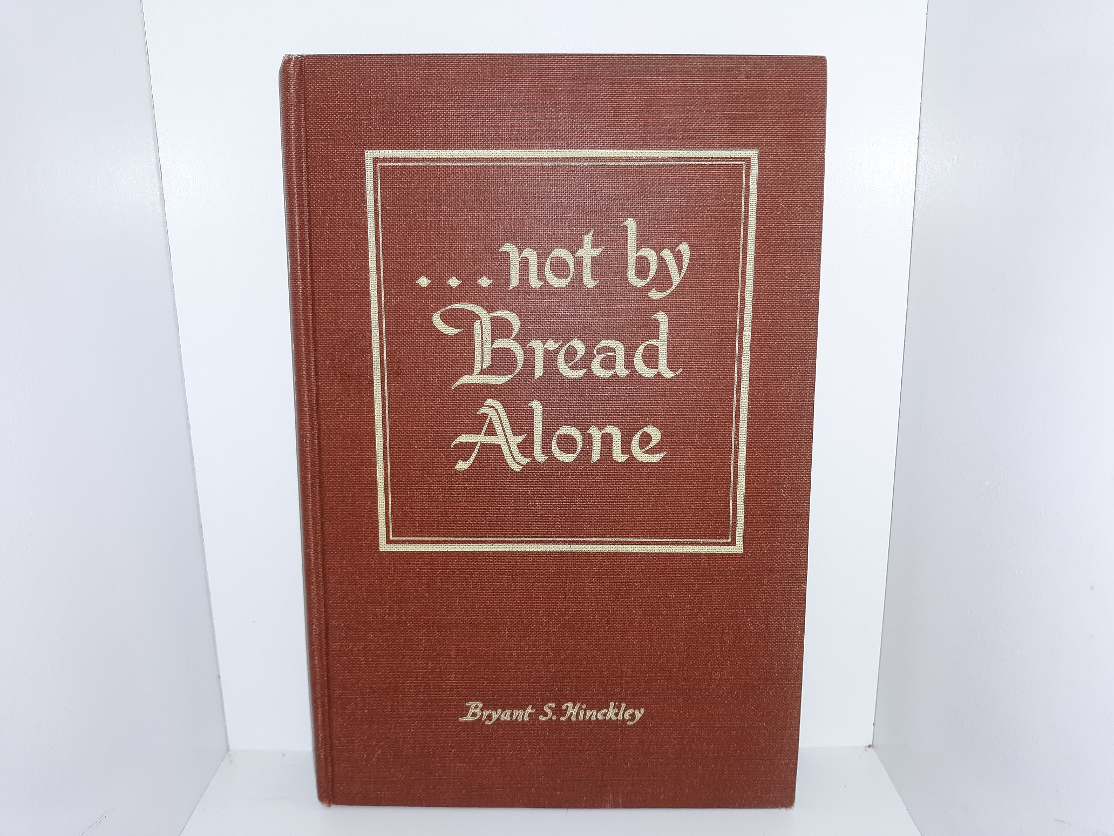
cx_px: 557
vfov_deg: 49.7
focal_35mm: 28
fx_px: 901
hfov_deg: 63.4
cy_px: 418
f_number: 1.7
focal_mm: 3.7
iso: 50
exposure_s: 1/120
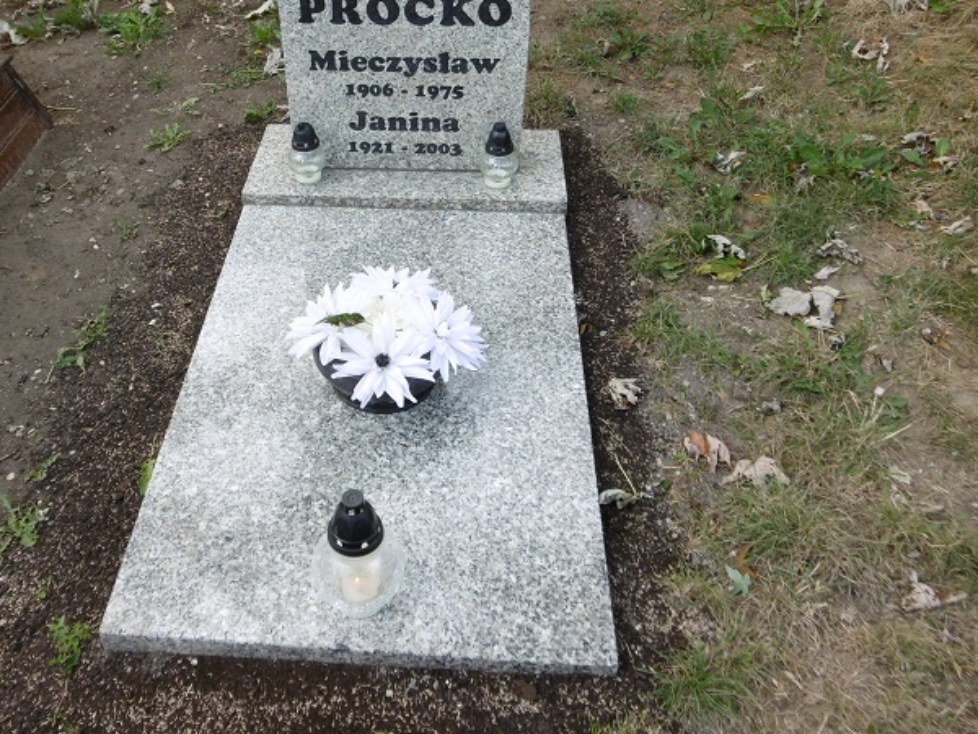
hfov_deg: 56.4
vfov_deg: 43.8
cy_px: 276
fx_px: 904
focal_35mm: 32
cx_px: 394
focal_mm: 4.3
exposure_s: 1/200
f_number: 3.1
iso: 100
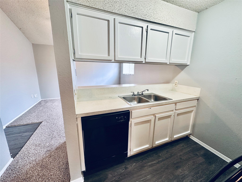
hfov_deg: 102.1
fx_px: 98
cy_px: 91
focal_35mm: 14
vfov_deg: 85.7
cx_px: 121
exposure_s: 1/60
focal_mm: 2.22
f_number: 2.2
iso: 160
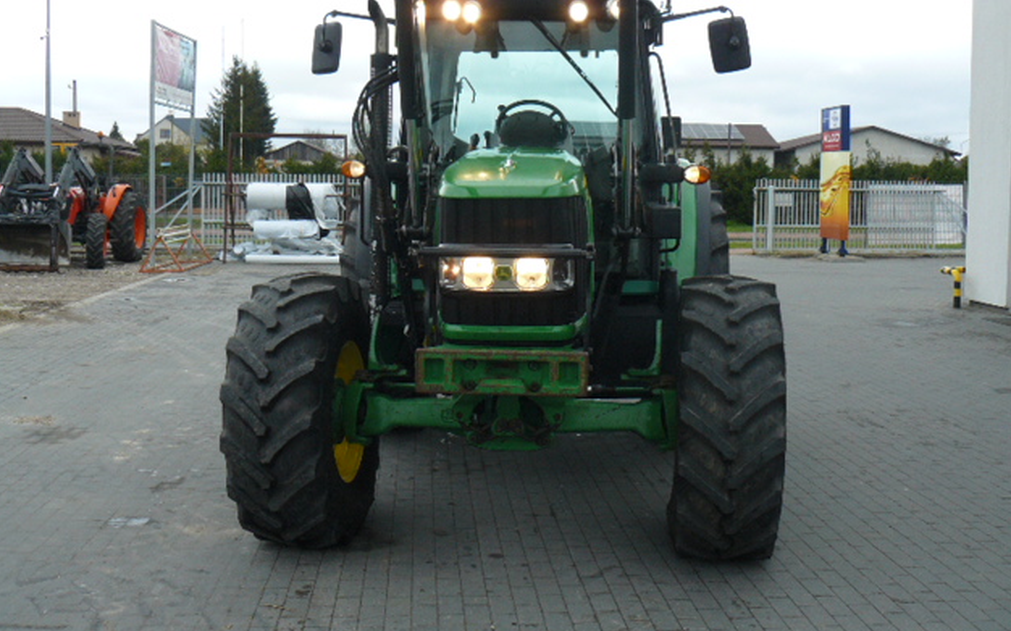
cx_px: 497
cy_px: 258
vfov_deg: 32.7
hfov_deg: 50.4
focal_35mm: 39
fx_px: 1074
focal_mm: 6
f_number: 4
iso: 100
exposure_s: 1/160
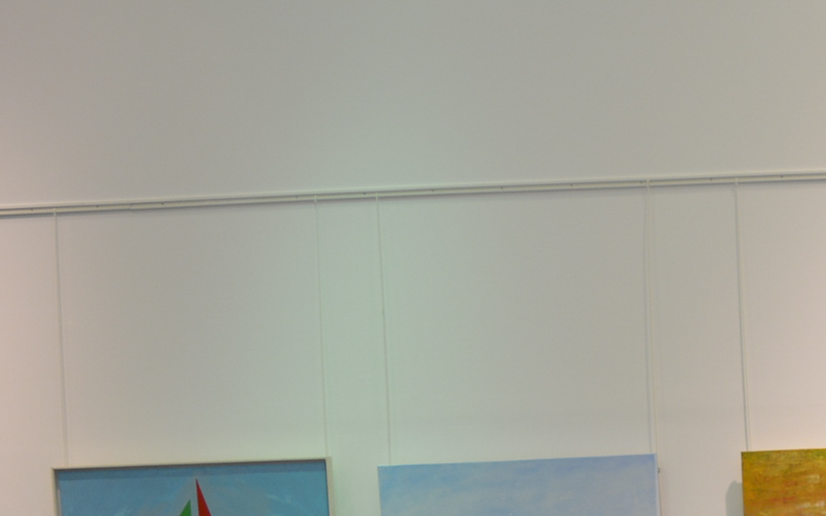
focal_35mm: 83
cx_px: 1067
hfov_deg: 22.4
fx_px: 1868
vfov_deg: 14.6
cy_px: 778
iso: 400
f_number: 4
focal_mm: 18
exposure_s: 1/60
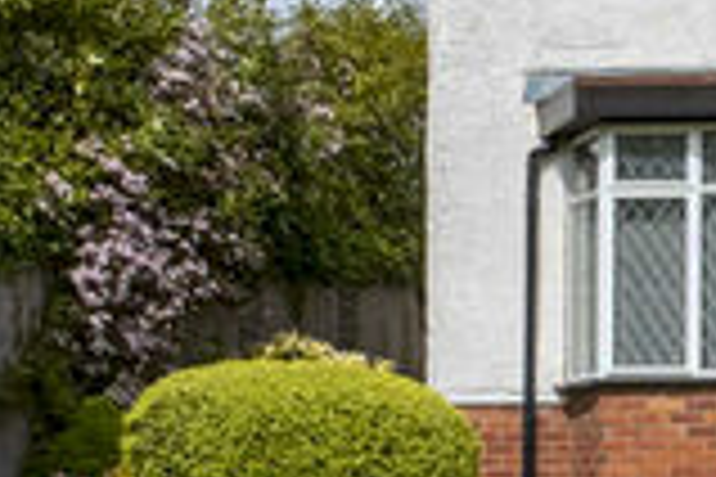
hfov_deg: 20.4
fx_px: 1492
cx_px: 1238
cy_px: 421
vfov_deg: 17.9
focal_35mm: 75
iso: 160
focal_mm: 11
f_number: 9
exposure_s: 1/1000
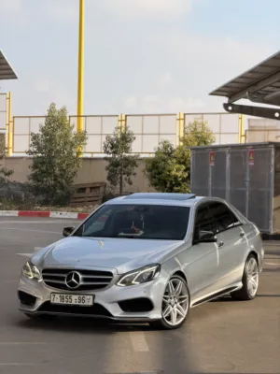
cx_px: 140
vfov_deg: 19.6
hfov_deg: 14.8
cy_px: 187
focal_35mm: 100
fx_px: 1078
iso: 40
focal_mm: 16.89
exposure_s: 1/638
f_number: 2.8
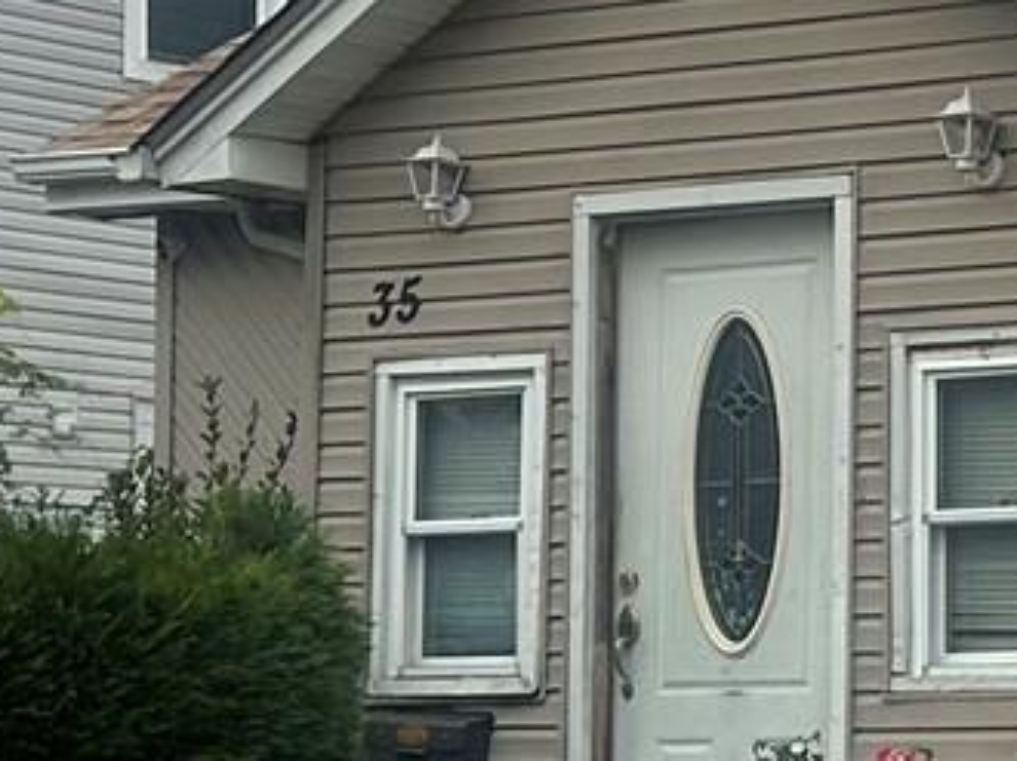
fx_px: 4374
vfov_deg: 9.9
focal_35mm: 149
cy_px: 465
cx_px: 1482
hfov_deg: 12.6
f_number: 1.78
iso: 80
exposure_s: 1/2967
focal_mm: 6.86
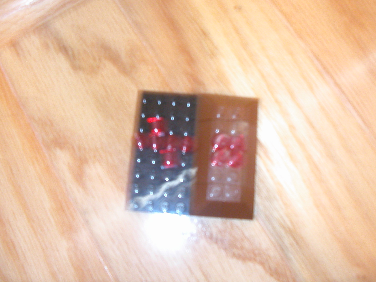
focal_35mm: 37
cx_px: 188
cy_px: 141
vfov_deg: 38.7
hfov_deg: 50.1
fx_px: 402
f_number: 2.7
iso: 200
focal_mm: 5.6
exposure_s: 1/1.4
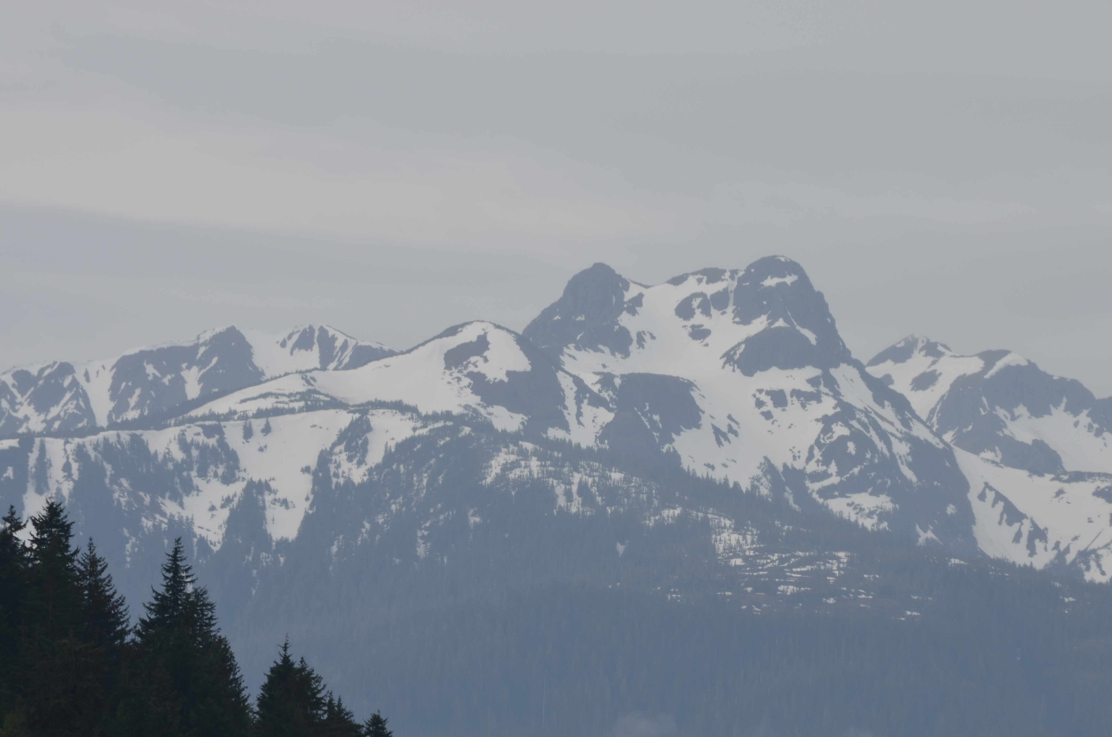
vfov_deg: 4.0
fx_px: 10634
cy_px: 415
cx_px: 627
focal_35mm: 345
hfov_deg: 6.0
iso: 140
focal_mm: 200
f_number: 11
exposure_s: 1/125
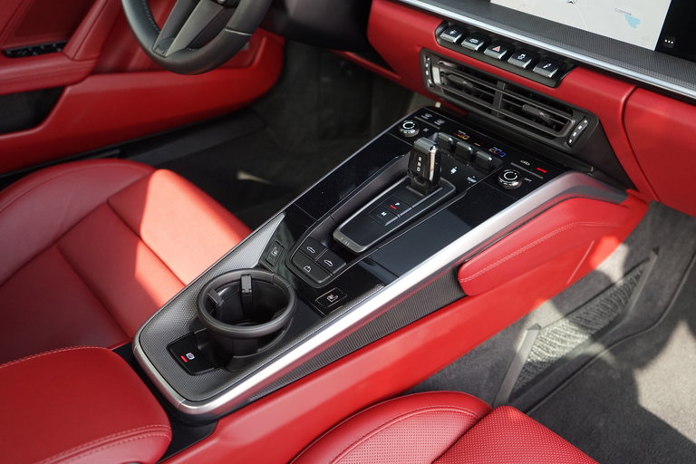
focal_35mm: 33
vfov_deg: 40.0
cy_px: 232
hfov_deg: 57.2
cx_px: 348
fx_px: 638
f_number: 4
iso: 1000
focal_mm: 33
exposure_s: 1/160
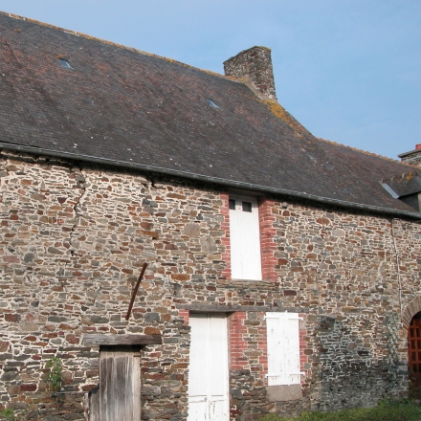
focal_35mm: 48
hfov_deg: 34.7
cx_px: 115
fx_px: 660
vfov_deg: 35.3
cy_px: 241
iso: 100
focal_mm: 8.9
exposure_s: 1/344
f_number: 5.6
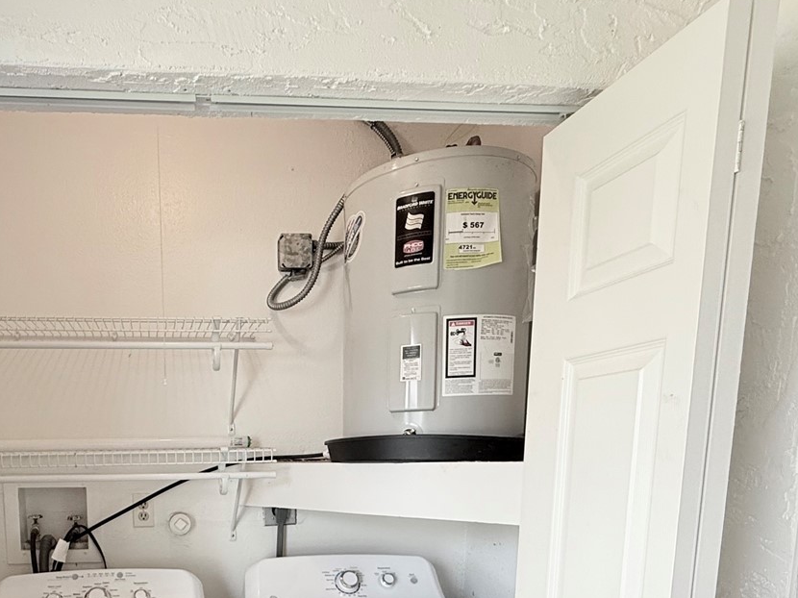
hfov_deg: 62.4
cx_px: 222
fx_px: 622
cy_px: 541
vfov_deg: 46.2
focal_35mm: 27
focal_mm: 2.22
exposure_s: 1/120
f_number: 2.2
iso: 125
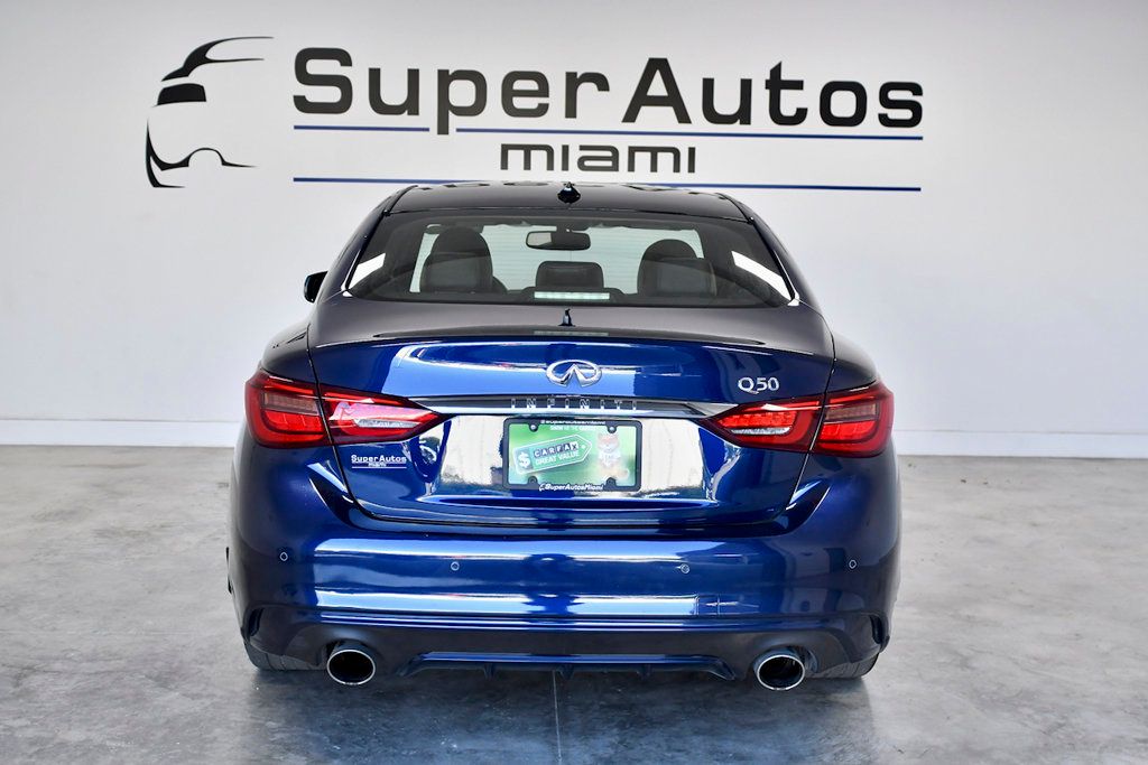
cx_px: 574
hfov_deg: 42.7
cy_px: 382
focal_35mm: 46
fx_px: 1467
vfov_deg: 29.3
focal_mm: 31
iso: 1250
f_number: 4.5
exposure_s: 1/800
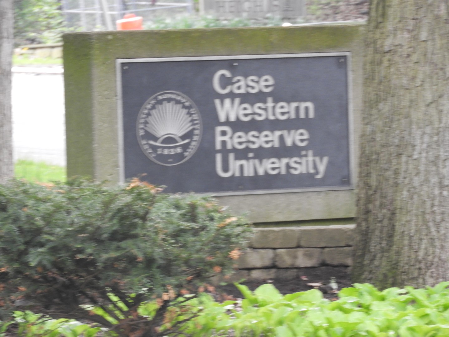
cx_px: 224
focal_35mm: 360
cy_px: 168
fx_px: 4670
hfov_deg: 5.5
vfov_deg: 4.1
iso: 400
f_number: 5.6
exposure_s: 1/100
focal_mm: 64.5
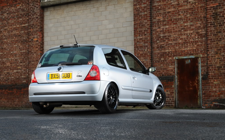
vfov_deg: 20.9
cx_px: 112
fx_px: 380
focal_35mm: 62
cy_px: 73
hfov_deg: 33.0
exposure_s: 1/80
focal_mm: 40
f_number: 7.1
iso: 320
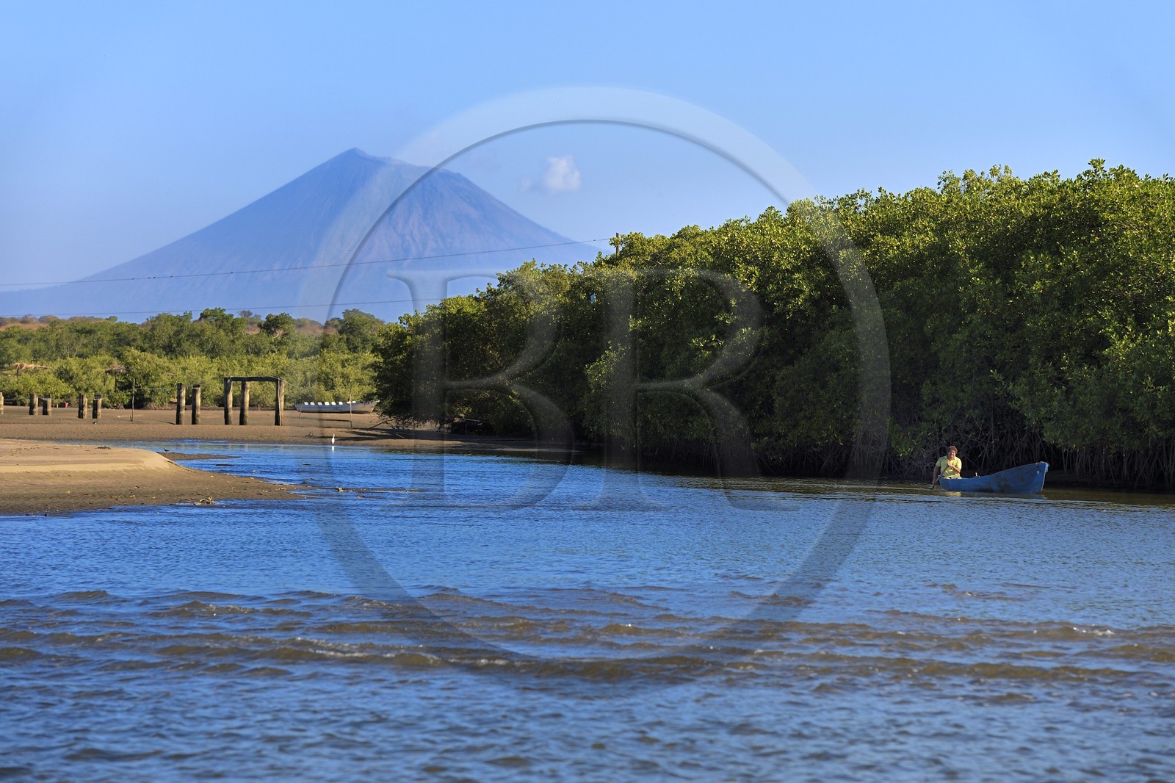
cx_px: 588
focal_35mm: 165
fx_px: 5384
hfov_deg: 12.5
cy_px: 392
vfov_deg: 8.3
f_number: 7.1
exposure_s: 1/500
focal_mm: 165
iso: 200
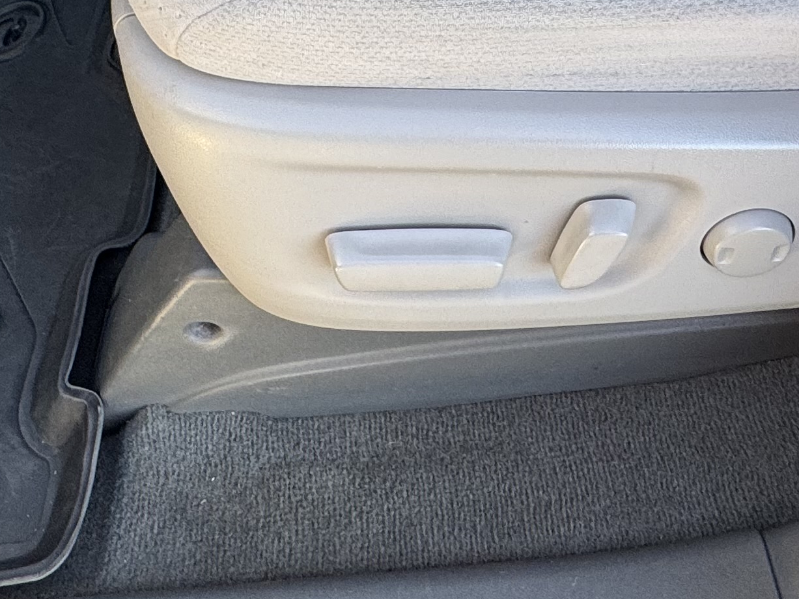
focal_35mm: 46
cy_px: -158
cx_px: 490
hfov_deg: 41.0
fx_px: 1062
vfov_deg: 27.0
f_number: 2.2
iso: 80
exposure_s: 1/99
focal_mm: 2.22
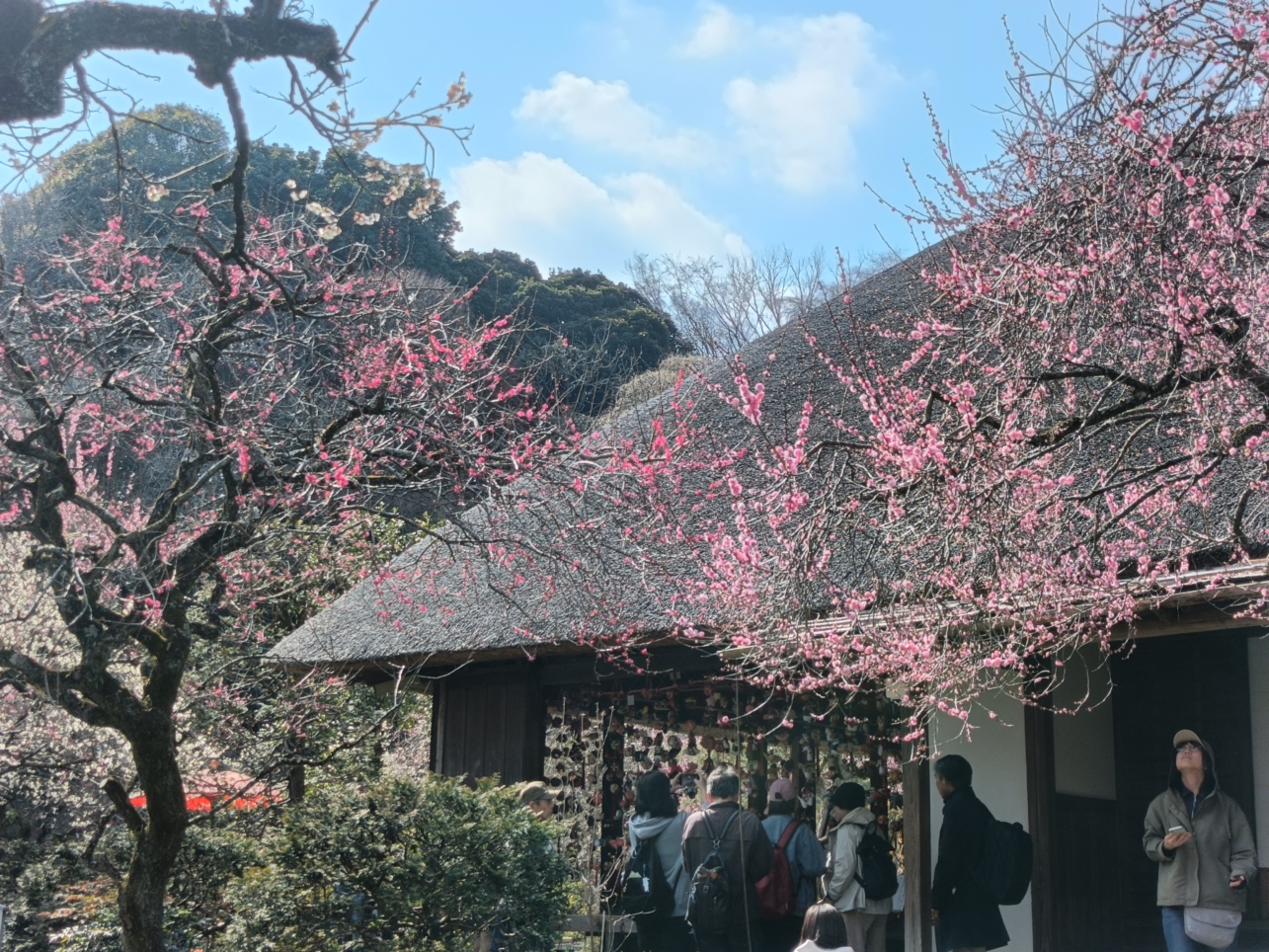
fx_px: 1833
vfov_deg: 29.1
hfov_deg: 38.2
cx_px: 634
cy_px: 476
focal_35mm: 50
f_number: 1.7
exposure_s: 1/394
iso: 50
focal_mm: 4.7
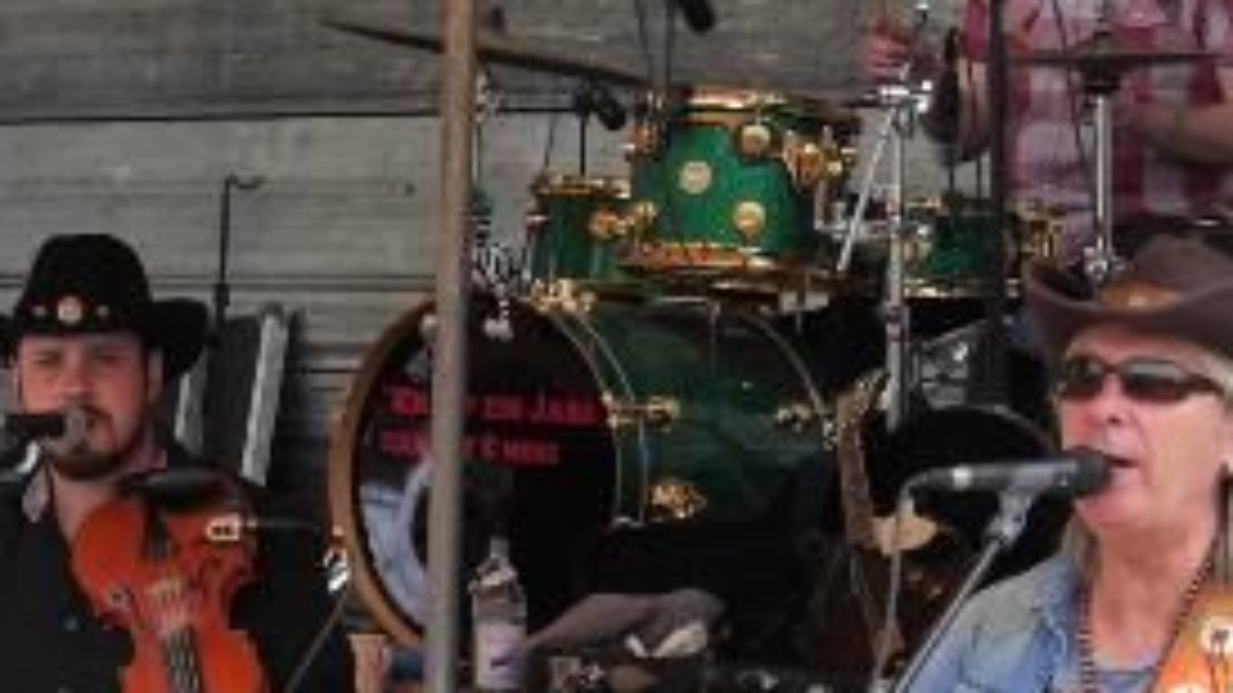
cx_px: -266
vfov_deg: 7.6
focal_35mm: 159
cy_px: 828
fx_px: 5197
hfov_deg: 13.2
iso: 200
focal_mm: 25
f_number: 7.1
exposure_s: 1/250
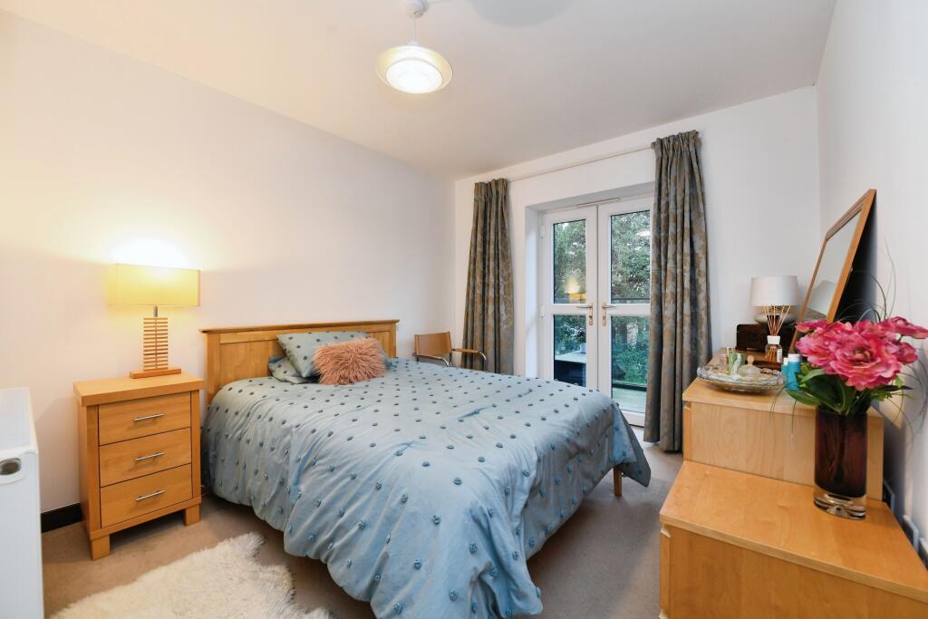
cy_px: 310
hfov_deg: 104.2
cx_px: 464
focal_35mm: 14
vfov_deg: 81.2
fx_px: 361
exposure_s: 1/60
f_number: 6.3
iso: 800
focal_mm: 14
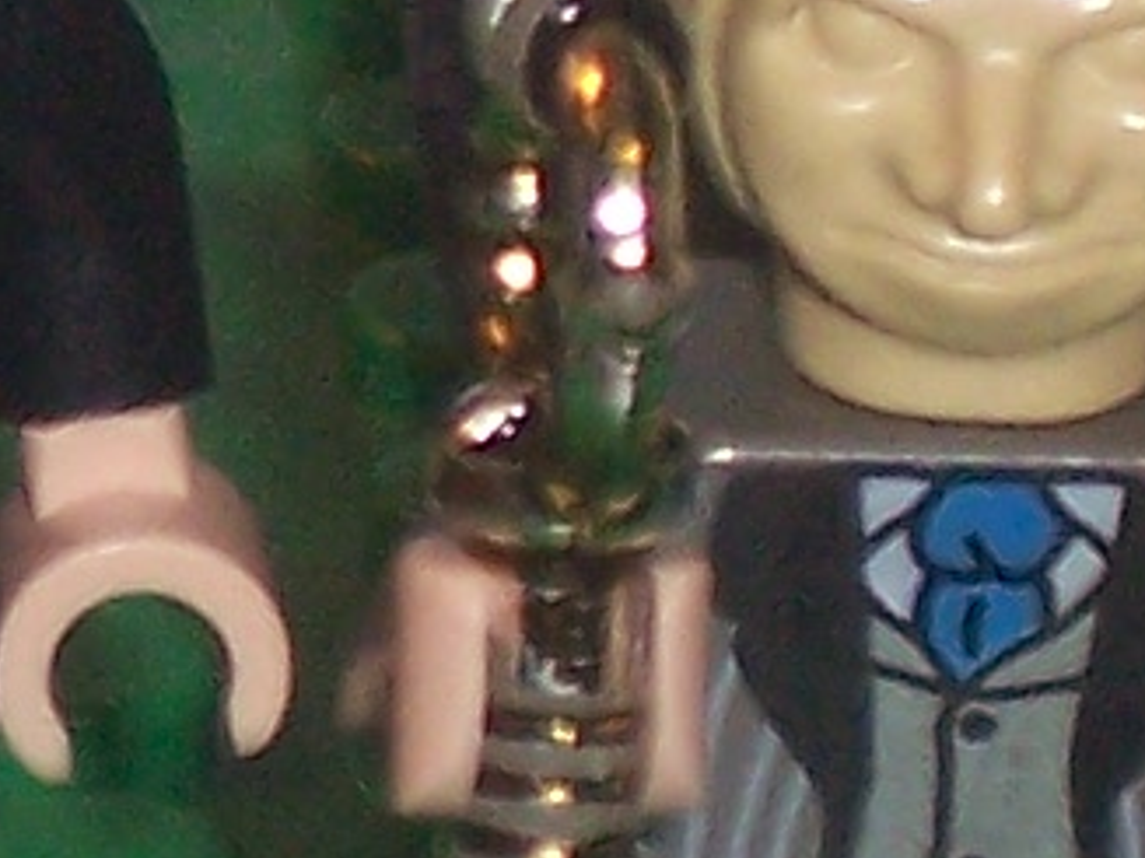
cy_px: 102
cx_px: -735
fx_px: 26419
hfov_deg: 2.5
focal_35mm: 799
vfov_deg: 1.9
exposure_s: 1/90
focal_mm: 16.8
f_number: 4.6
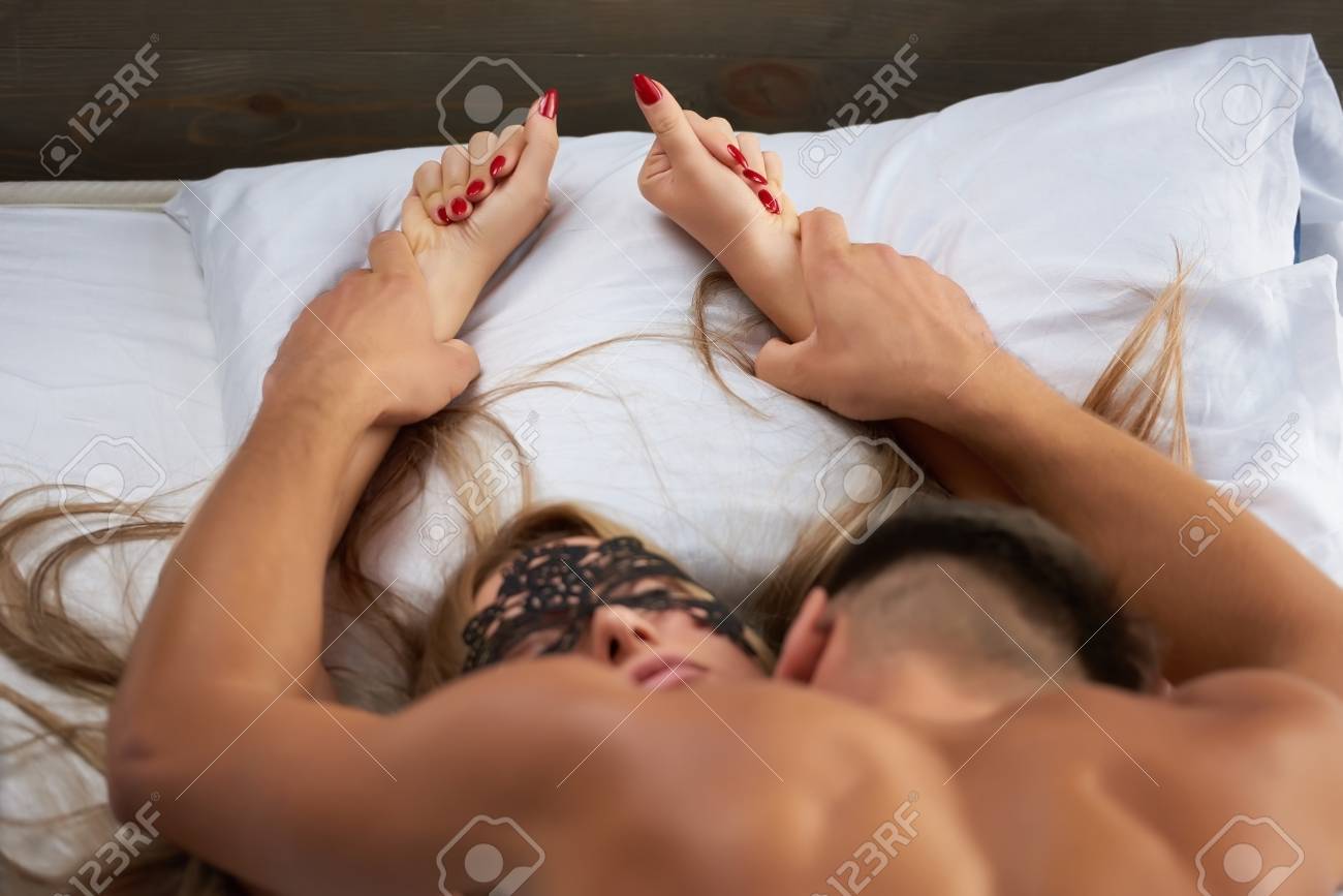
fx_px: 7461
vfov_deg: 6.9
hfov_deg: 10.3
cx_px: 672
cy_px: 448
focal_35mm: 200
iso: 640
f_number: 3.5
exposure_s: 1/400
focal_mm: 200
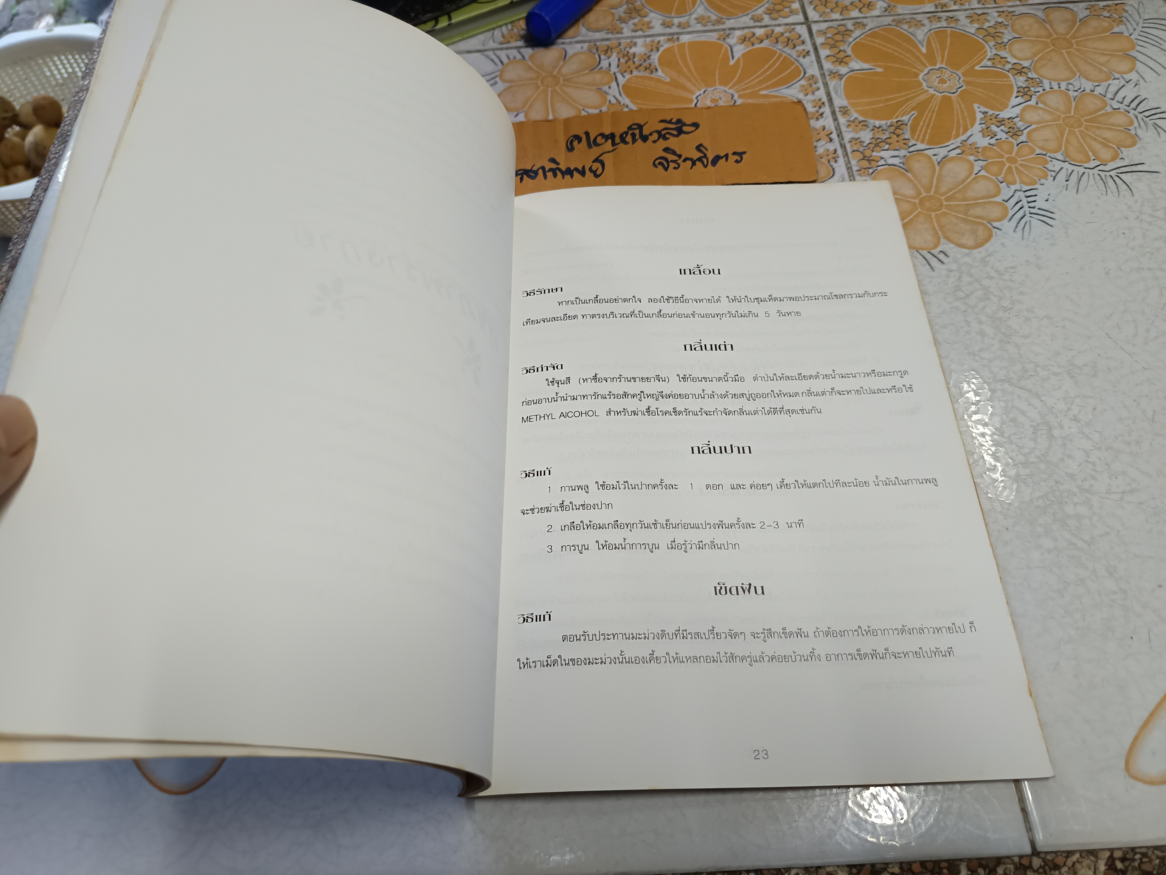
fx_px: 808
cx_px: 583
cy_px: 438
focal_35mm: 24
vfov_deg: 56.8
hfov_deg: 71.6
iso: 906
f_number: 1.7
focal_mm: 5.31
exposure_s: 1/50
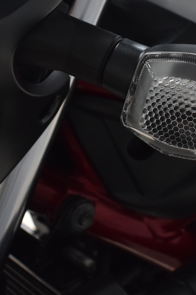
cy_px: 122
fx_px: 686
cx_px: 137
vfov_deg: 24.2
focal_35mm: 84
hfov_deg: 16.2
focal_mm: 18
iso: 800
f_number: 3.5
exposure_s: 1/50
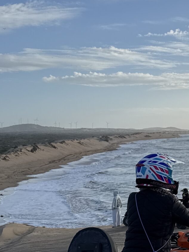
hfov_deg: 18.7
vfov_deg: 26.7
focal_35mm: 73
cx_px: 244
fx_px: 532
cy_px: 128
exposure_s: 1/6410
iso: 80
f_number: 1.78
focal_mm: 6.76
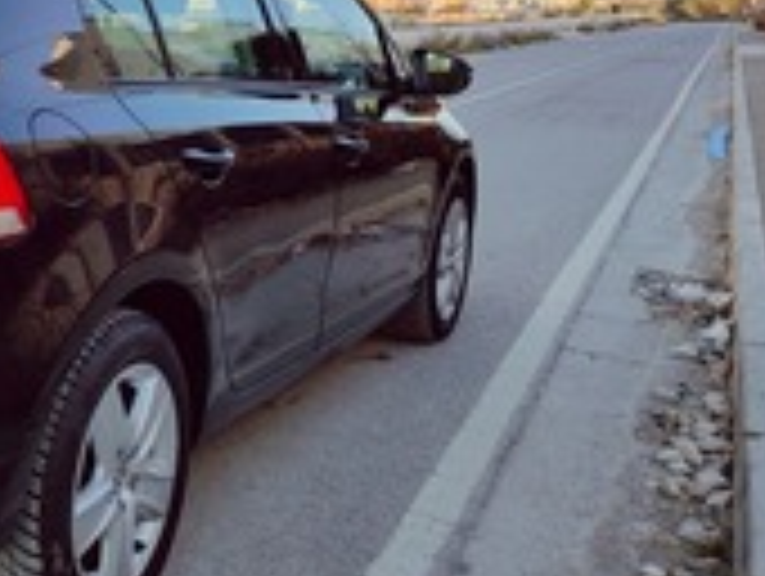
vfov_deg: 26.5
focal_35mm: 55
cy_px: 189
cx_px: -36
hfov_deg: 31.7
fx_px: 1217
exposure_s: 1/467
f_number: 1.8
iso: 50
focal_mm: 5.58
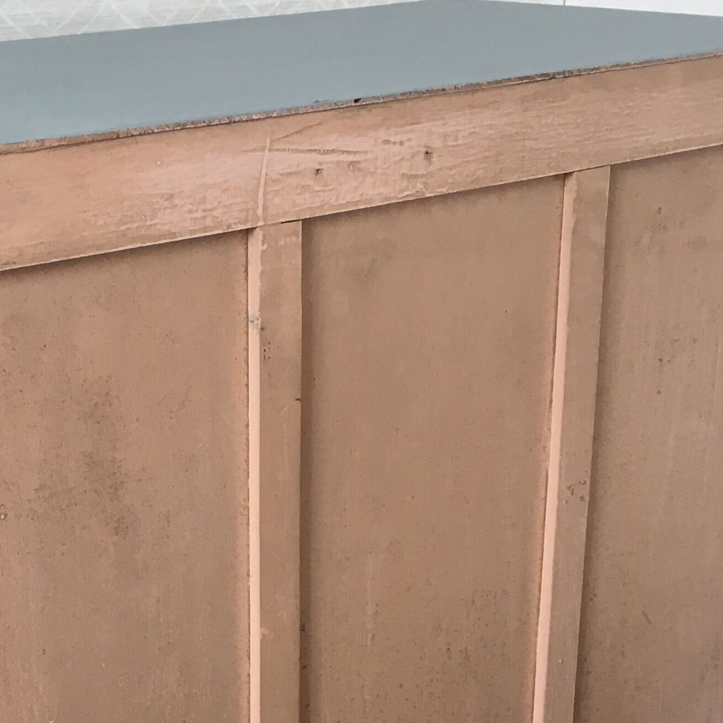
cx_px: 195
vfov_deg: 21.4
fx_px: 1867
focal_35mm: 79
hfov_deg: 21.8
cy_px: 658
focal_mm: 4.15
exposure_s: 1/30
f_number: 2.2
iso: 25
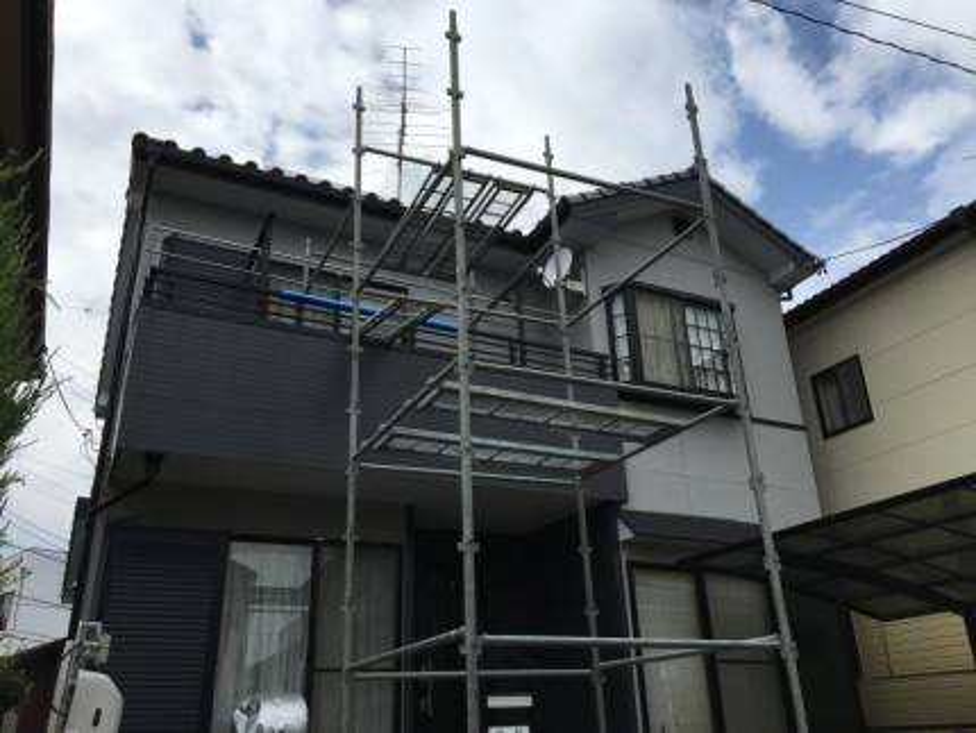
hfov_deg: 61.6
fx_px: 818
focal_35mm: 29
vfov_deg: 48.3
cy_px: 366
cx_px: 488
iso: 25
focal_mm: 4.15
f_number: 2.2
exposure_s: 1/2404
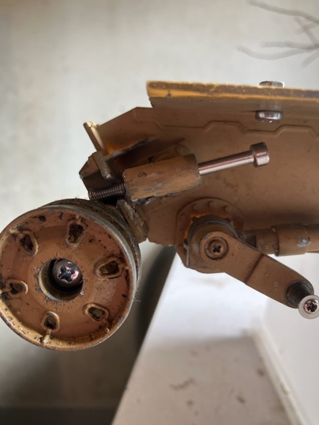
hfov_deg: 49.7
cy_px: 212
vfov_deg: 63.4
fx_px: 344
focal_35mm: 28
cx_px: 160
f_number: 1.8
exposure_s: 1/100
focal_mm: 3.99
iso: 50
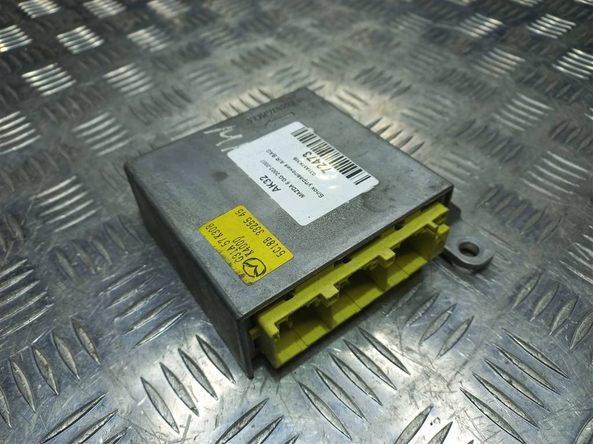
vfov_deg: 54.9
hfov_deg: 69.4
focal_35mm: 25
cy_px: 222
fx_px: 428
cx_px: 296
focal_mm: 4.6
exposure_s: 1/100
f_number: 1.8
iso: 32
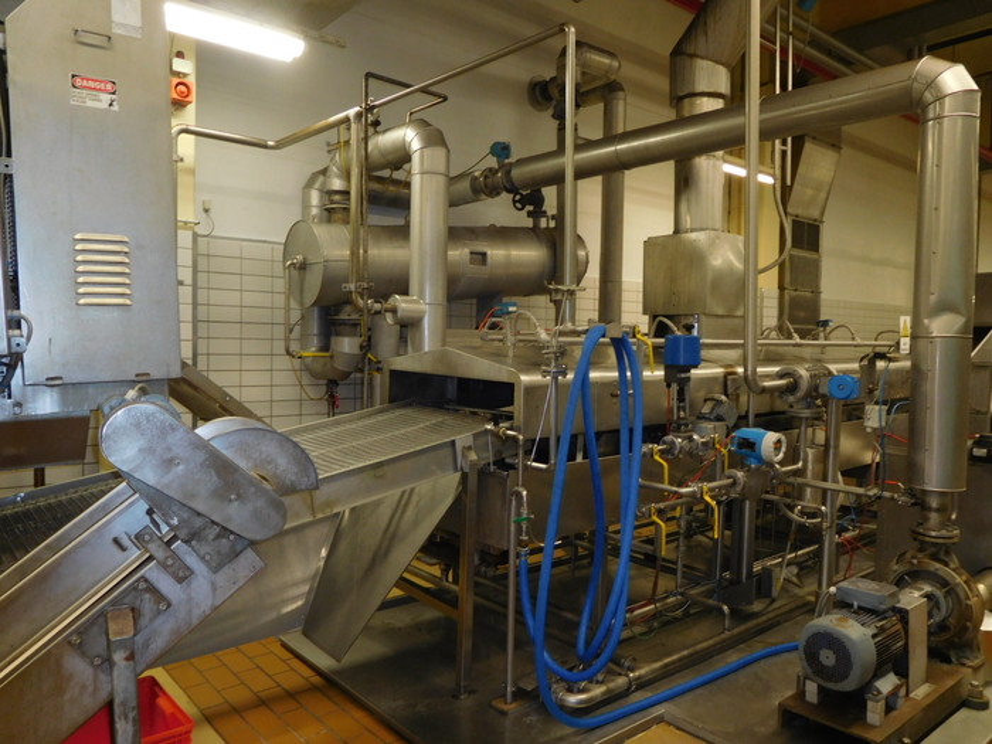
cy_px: 372
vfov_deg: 54.9
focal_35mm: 25
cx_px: 496
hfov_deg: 69.4
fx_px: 716
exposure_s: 1/30
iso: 200
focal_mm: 4.5
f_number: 3.4
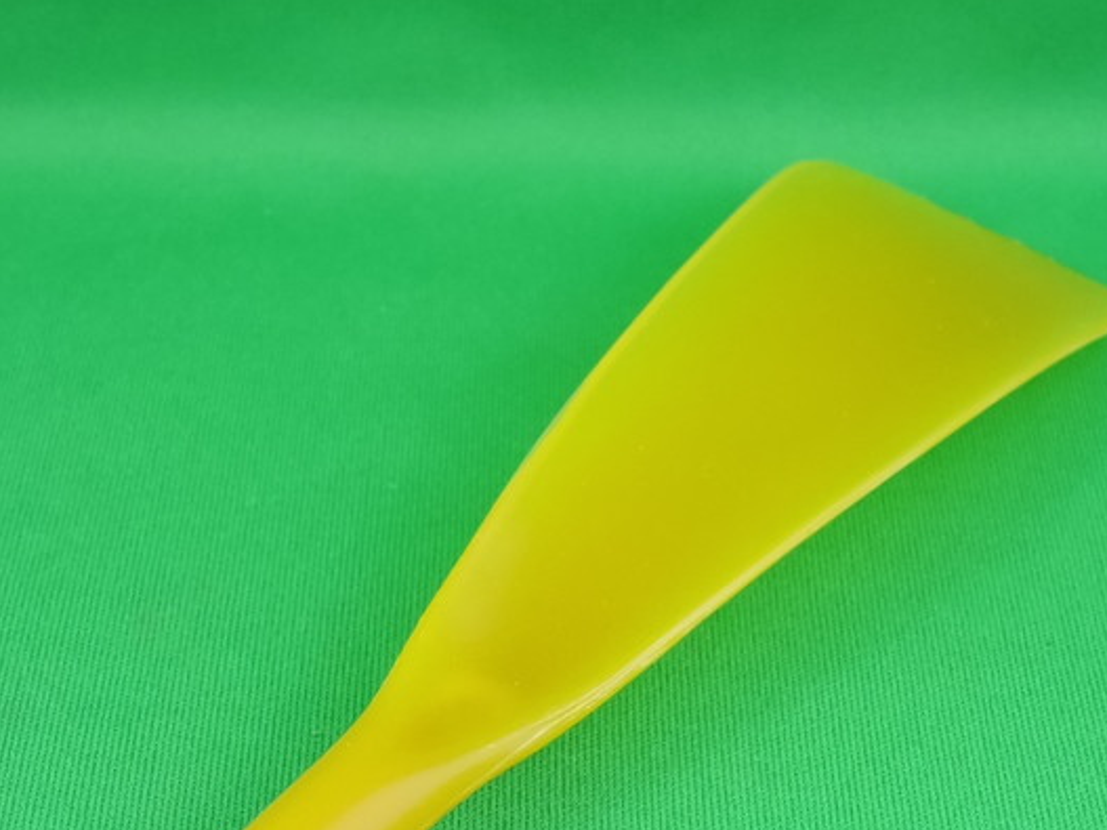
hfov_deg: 22.2
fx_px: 2814
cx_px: 621
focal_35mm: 88
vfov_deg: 16.7
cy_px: 557
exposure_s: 1/100
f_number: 4.2
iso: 800
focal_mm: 10.7
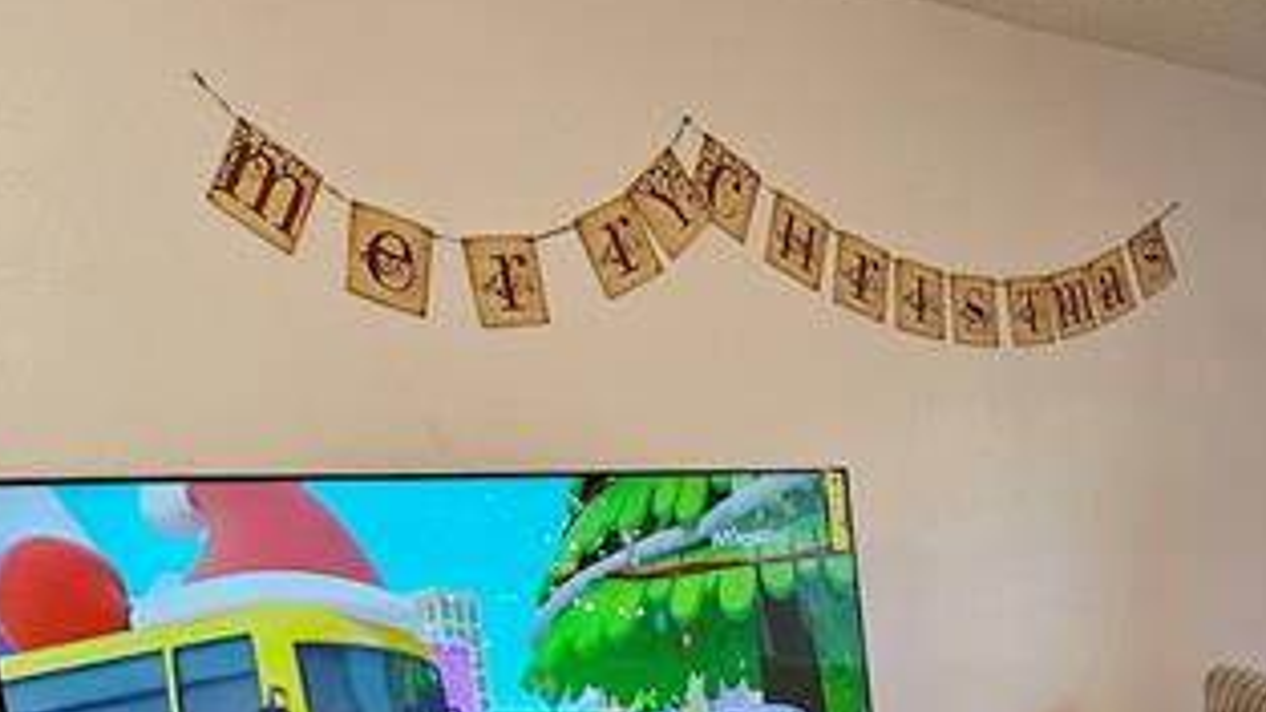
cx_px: 1488
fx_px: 2148
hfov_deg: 28.8
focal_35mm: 64
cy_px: 991
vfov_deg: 17.4
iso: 640
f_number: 1.8
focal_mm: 5.4
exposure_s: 1/120
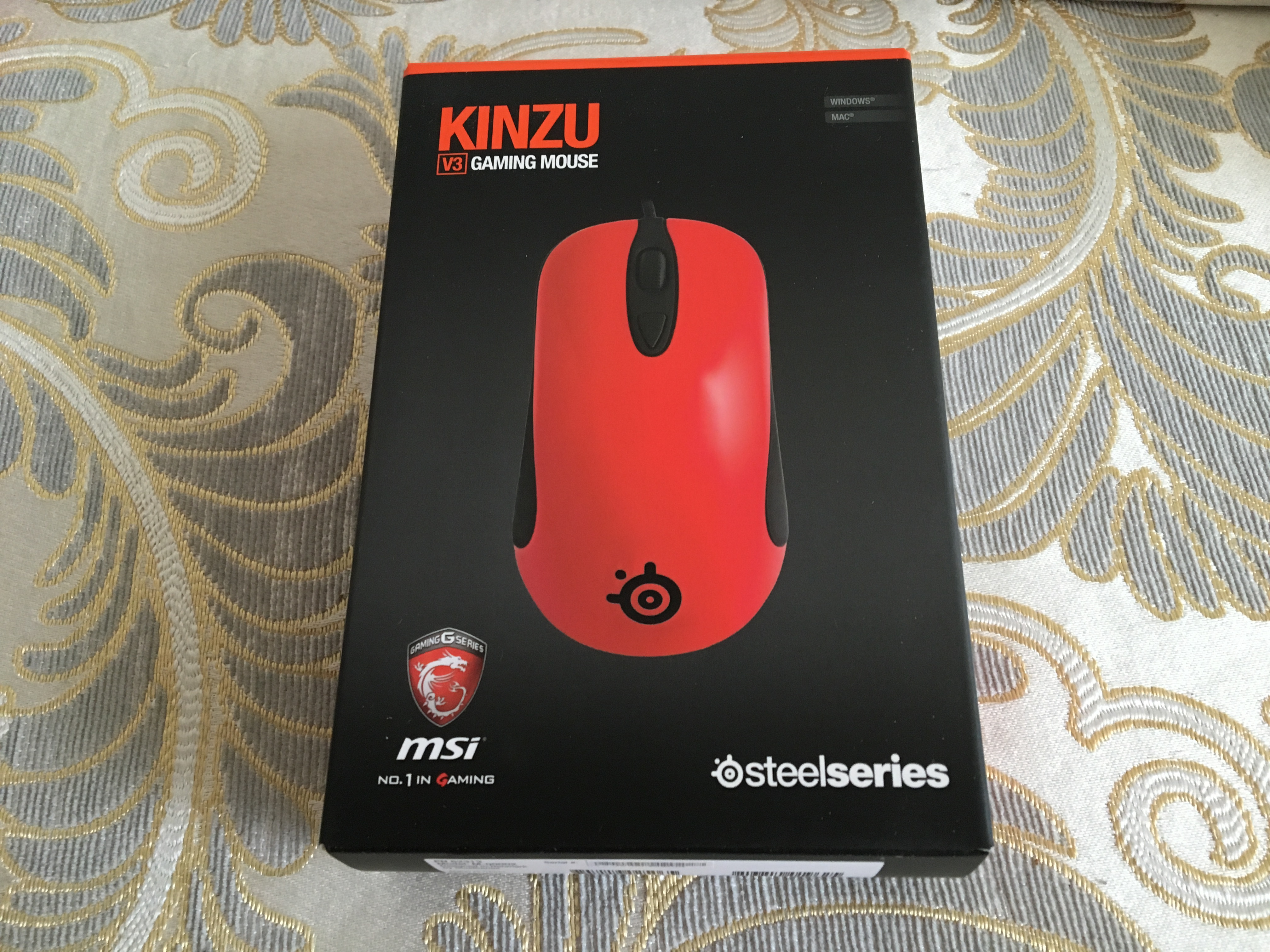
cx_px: 635
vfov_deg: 48.2
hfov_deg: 61.7
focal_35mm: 29
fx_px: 1064
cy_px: 476
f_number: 2.2
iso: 160
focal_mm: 4.15
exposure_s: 1/33
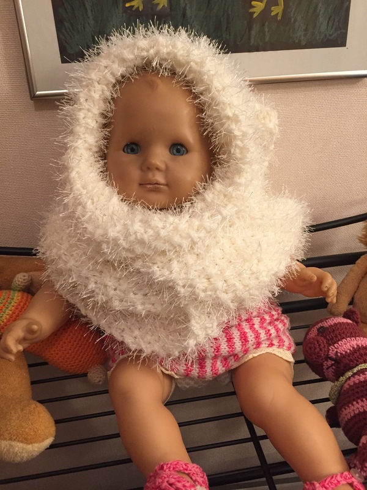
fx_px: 410
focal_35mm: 29
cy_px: 245
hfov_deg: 48.2
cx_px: 184
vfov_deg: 61.7
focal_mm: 4.15
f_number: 2.2
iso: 200
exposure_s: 1/33
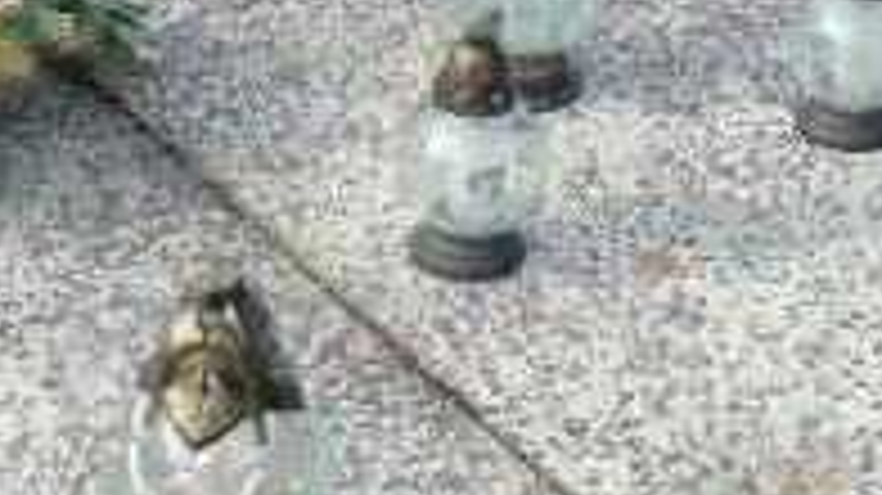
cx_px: 418
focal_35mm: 89
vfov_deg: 13.2
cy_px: -104
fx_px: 2080
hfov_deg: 23.9
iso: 80
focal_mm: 4.4
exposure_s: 1/200
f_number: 3.4
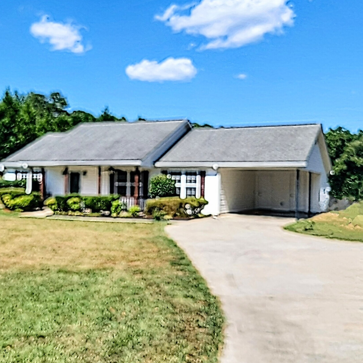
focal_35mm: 40
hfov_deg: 41.5
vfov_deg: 41.8
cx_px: 130
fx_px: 475
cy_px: 167
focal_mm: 6.7
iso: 16
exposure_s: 1/942
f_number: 1.8
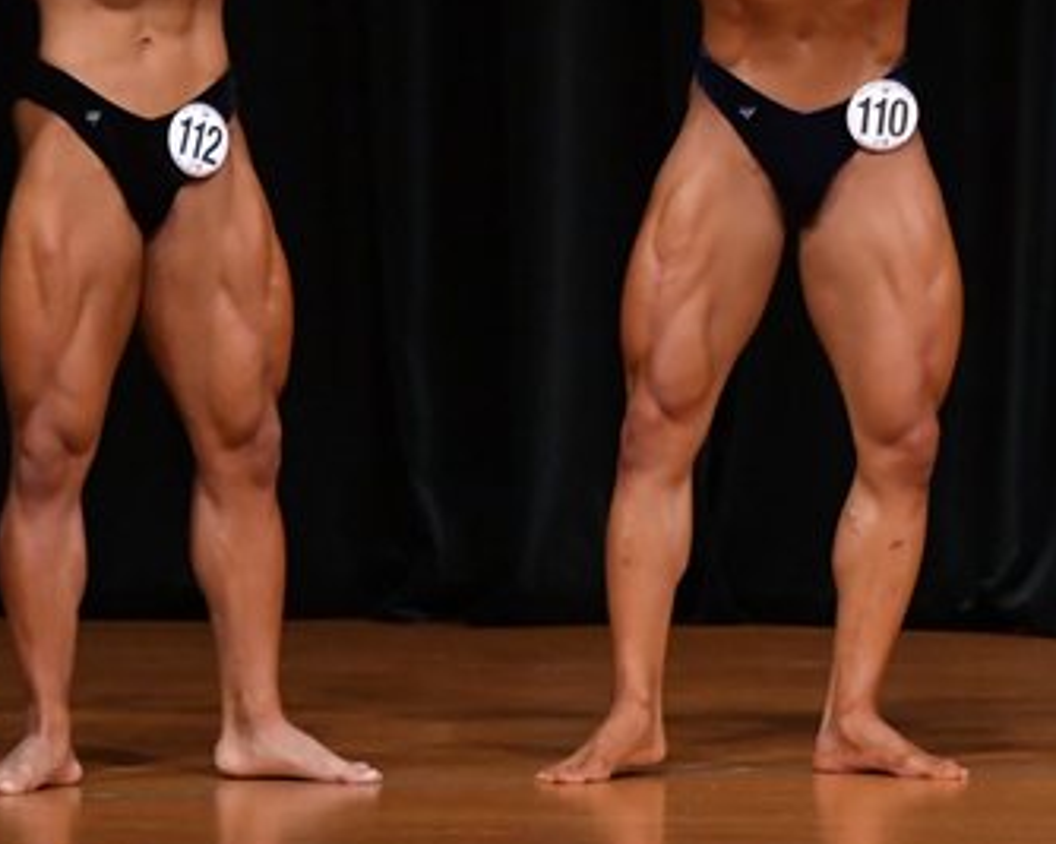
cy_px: 139
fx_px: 18372
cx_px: 672
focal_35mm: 588
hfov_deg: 3.3
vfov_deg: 2.6
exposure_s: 1/400
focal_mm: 180
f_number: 5.6
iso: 5000
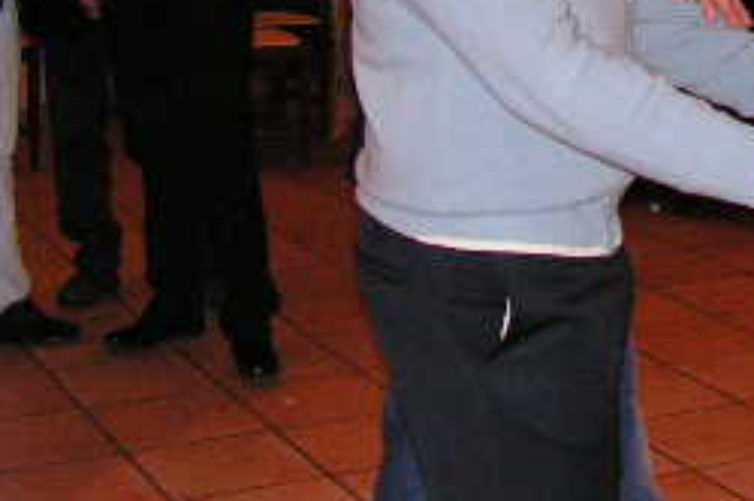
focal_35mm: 96
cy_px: -69
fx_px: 2008
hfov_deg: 20.0
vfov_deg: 13.9
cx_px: 890
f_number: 3.2
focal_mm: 6
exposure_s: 1/40
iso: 200
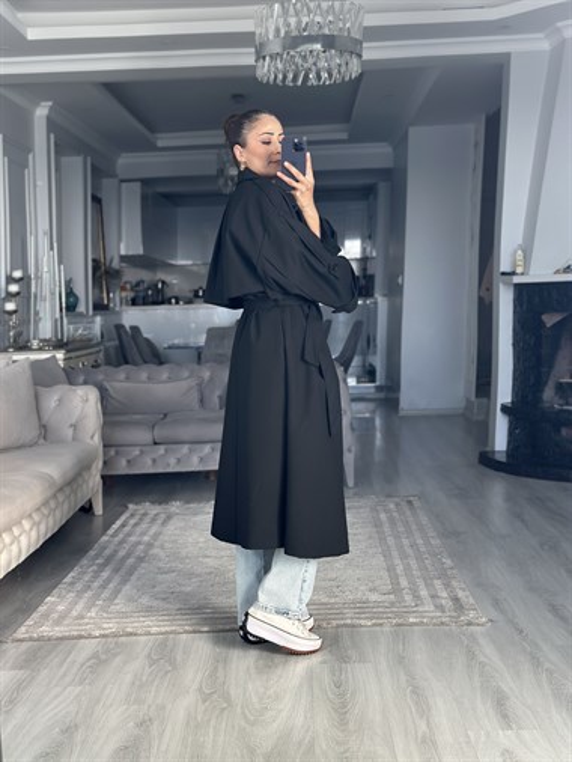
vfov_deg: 39.6
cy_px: 381
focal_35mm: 48
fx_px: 1057
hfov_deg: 30.3
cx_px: 286
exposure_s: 1/171
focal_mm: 6.86
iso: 125
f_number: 1.78
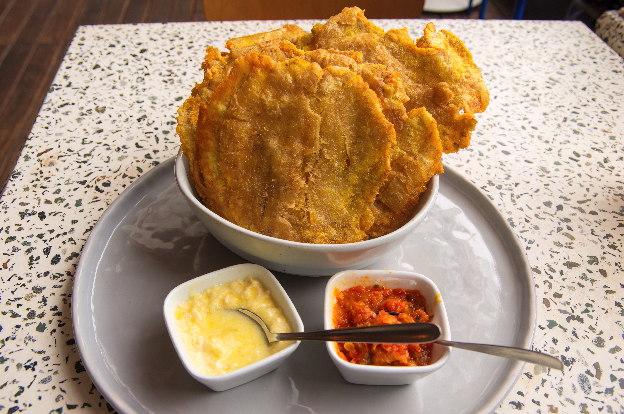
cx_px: 312
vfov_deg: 41.5
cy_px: 207
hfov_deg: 59.6
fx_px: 545
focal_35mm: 32
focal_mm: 21
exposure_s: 1/125
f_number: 6.3
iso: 500
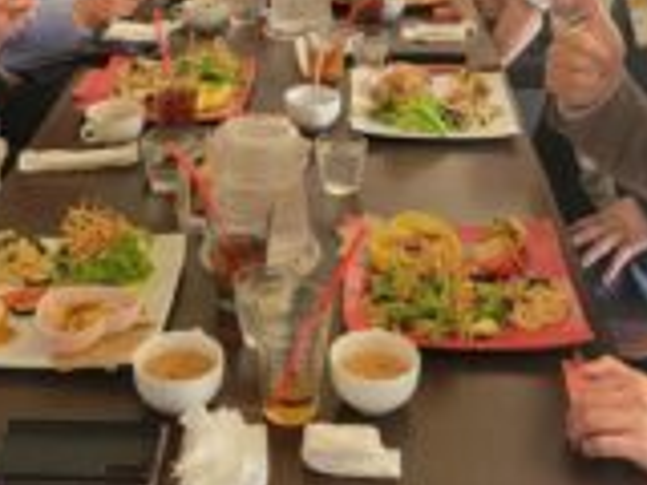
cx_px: 313
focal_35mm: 61
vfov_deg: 23.0
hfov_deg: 31.7
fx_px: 1140
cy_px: -6
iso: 50
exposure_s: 1/100
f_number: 1.8
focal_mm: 5.4
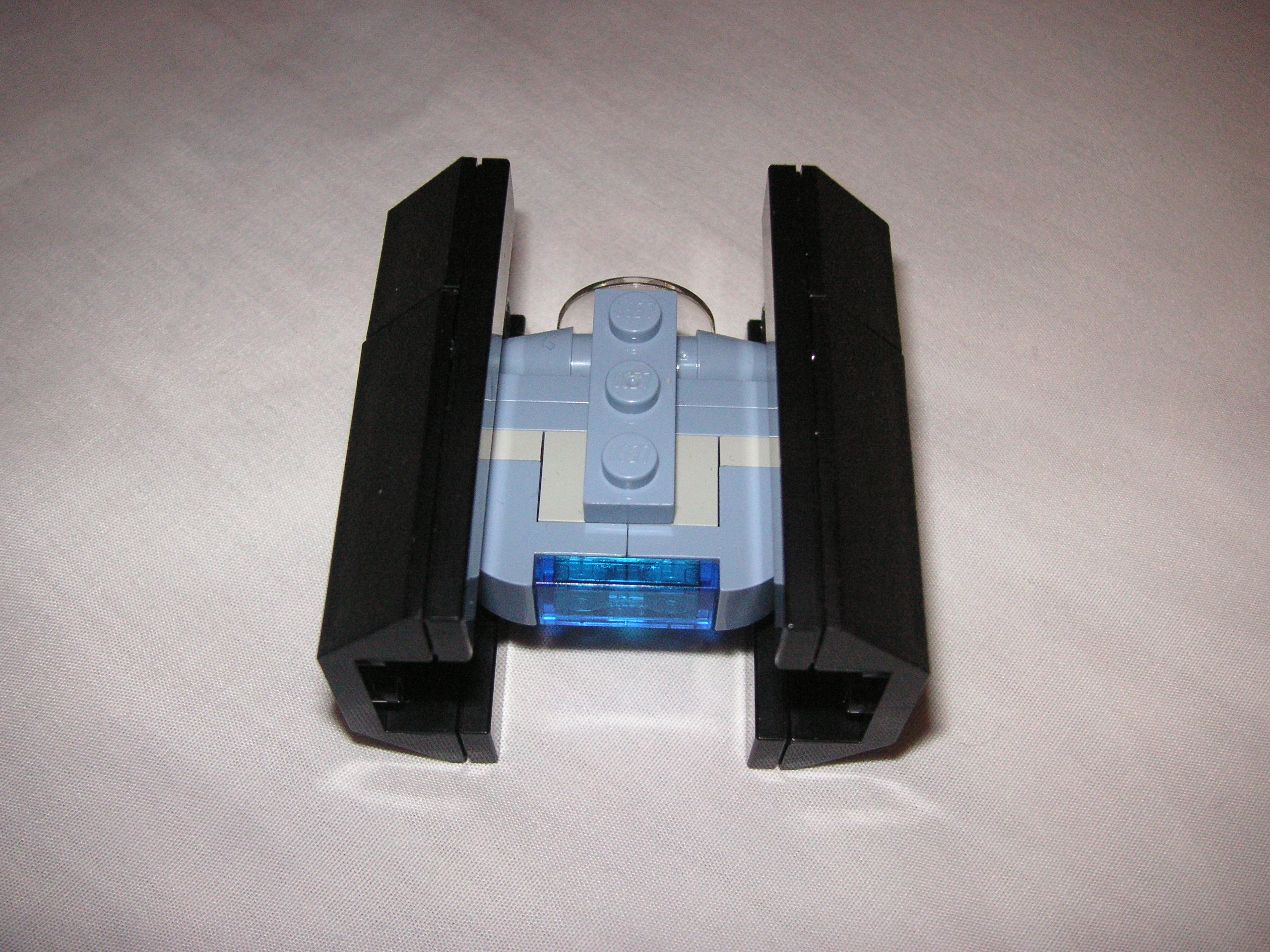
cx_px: 635
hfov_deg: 50.1
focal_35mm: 37
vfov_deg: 38.7
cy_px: 476
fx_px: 1357
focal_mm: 6.1
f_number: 6.7
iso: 160
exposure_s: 1/45
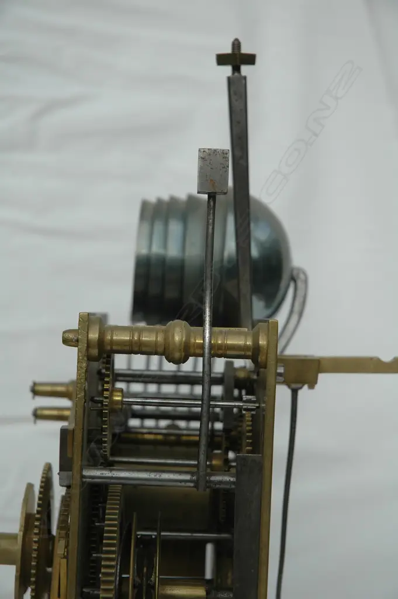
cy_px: 300
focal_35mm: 105
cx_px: 199
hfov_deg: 13.0
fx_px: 1744
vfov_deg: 19.5
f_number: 6.3
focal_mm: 70
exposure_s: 1/400
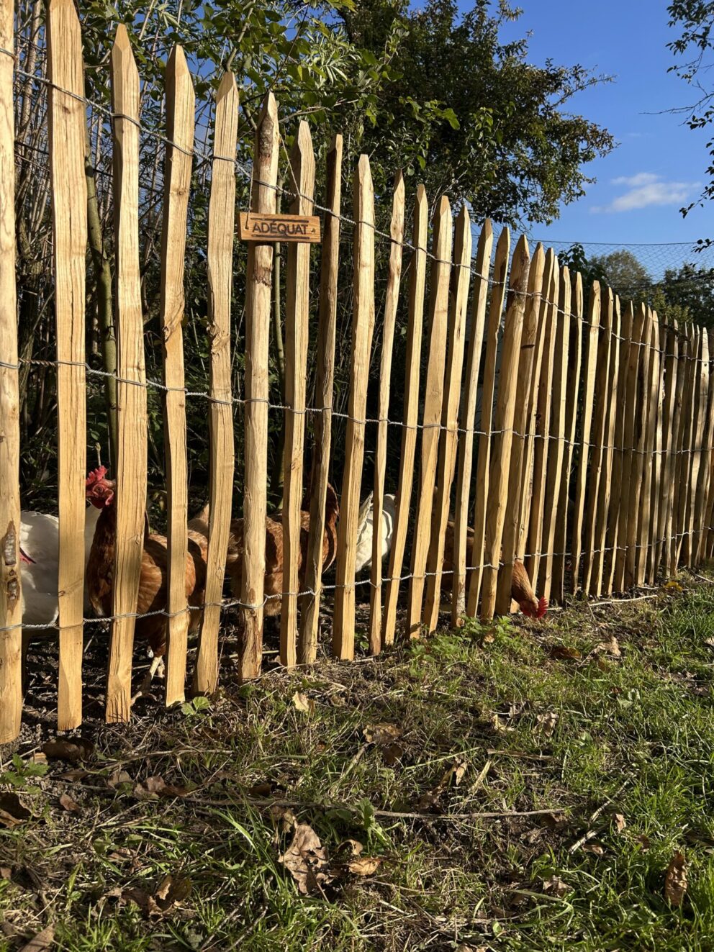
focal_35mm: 26
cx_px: 357
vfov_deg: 67.3
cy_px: 476
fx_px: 715
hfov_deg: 53.1
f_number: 1.5
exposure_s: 1/3356
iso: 50
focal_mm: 5.7
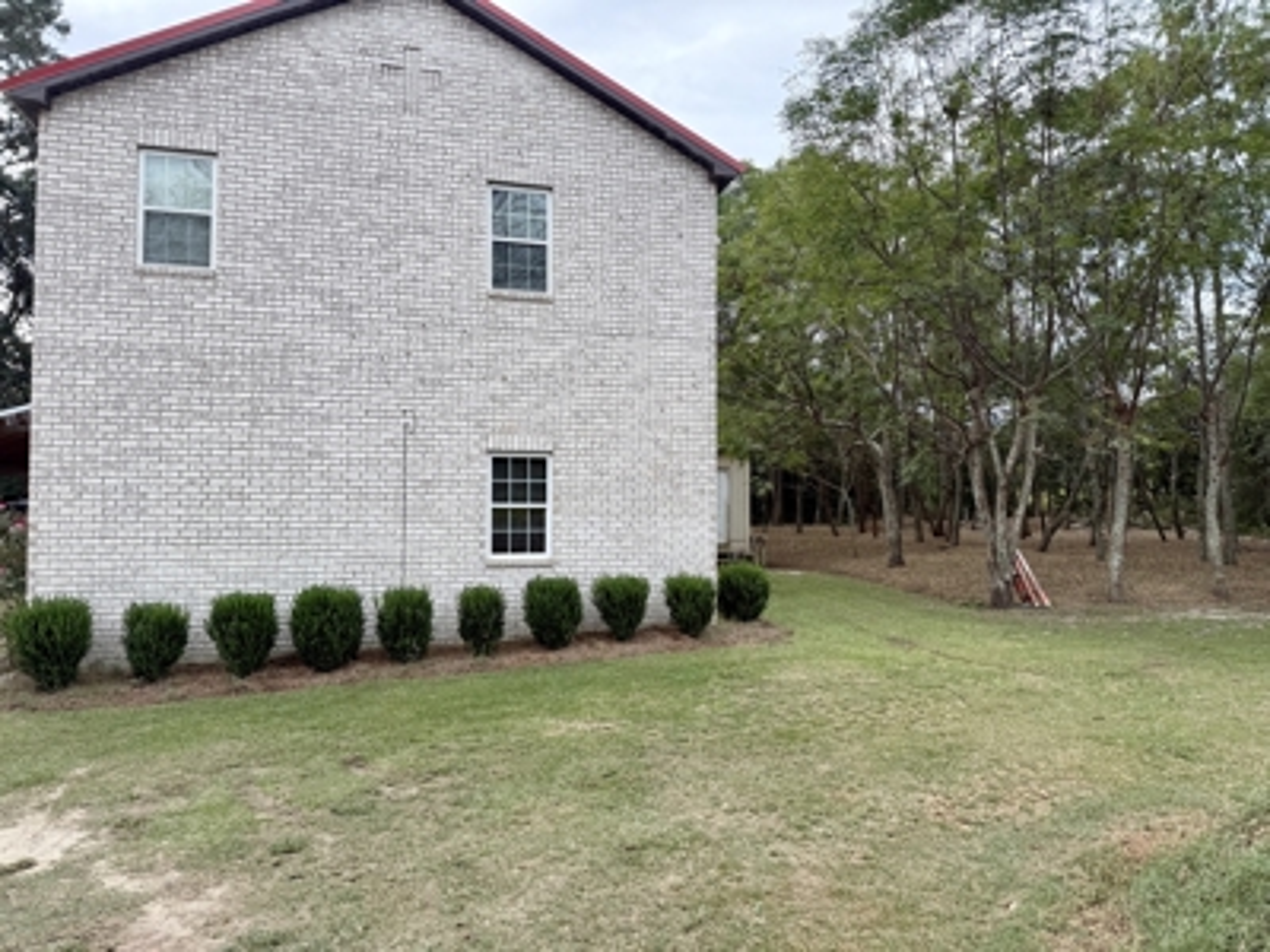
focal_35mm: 24
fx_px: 881
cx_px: 635
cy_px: 476
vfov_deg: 56.8
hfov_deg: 71.6
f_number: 1.78
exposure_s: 1/992
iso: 100
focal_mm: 6.76
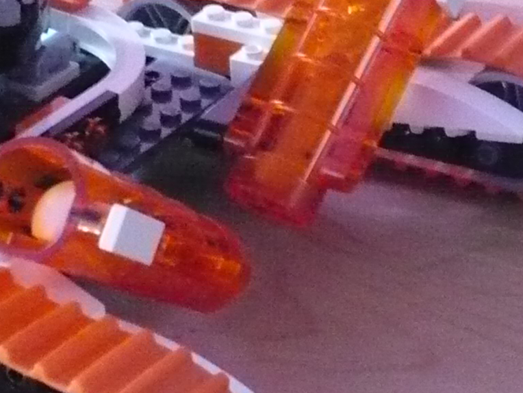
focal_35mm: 129
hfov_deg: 14.7
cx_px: 656
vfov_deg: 11.5
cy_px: 99
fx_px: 1949
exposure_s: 1/15
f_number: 2.8
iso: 800
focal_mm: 5.8
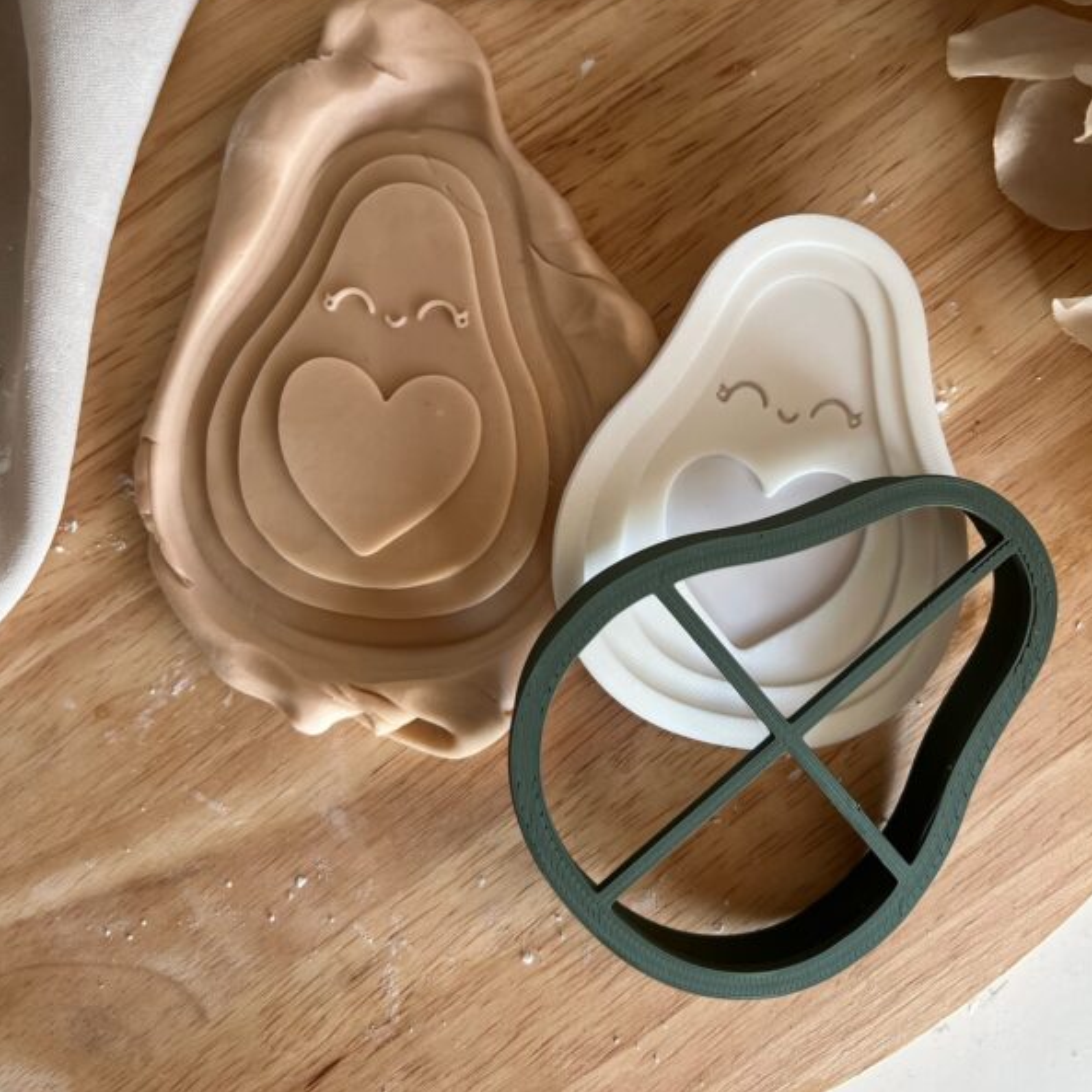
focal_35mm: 31
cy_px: 446
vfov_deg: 52.2
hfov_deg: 52.5
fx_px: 1106
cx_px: 547
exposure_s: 1/121
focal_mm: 5.7
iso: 80
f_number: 1.5
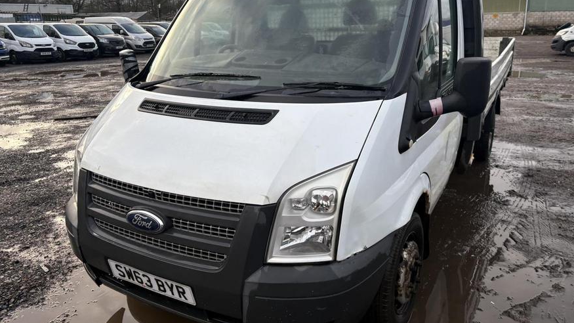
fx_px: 441
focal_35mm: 29
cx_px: 282
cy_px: 133
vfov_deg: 40.0
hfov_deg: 66.1
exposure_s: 1/273
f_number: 1.6
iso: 40
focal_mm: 5.96
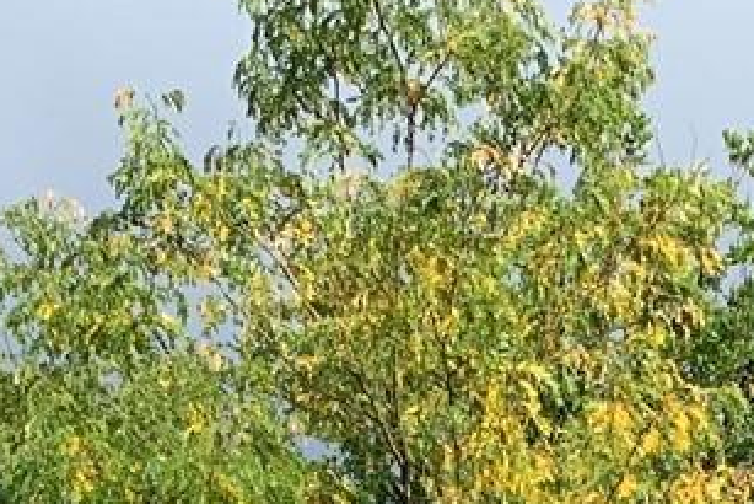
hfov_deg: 14.3
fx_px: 2954
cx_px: 761
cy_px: 1396
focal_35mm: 141
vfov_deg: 8.5
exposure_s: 1/802
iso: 25
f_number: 1.8
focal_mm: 4.25
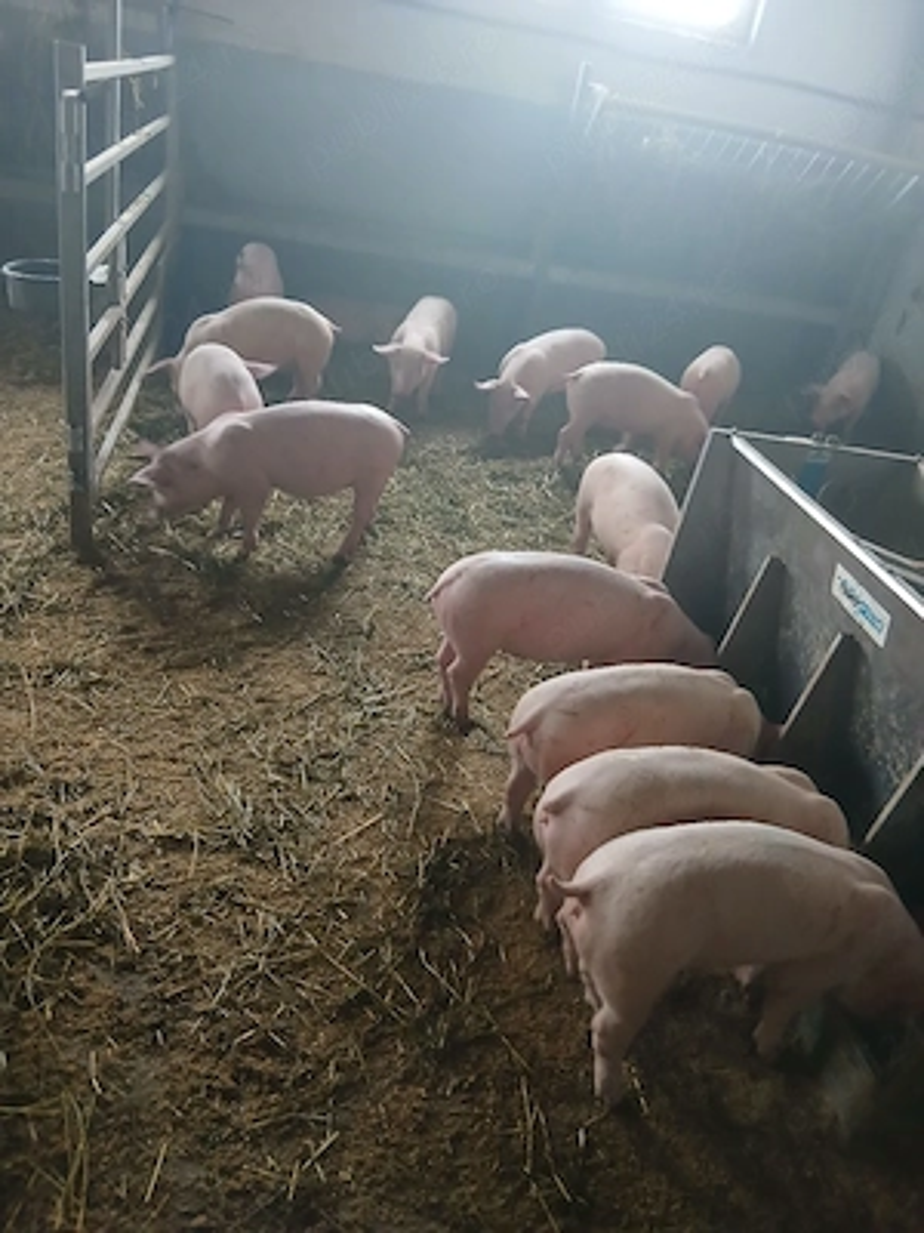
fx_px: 925
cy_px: 616
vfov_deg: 67.3
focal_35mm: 26
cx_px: 462
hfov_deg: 53.1
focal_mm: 3.98
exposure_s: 1/25.1
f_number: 1.8
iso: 400
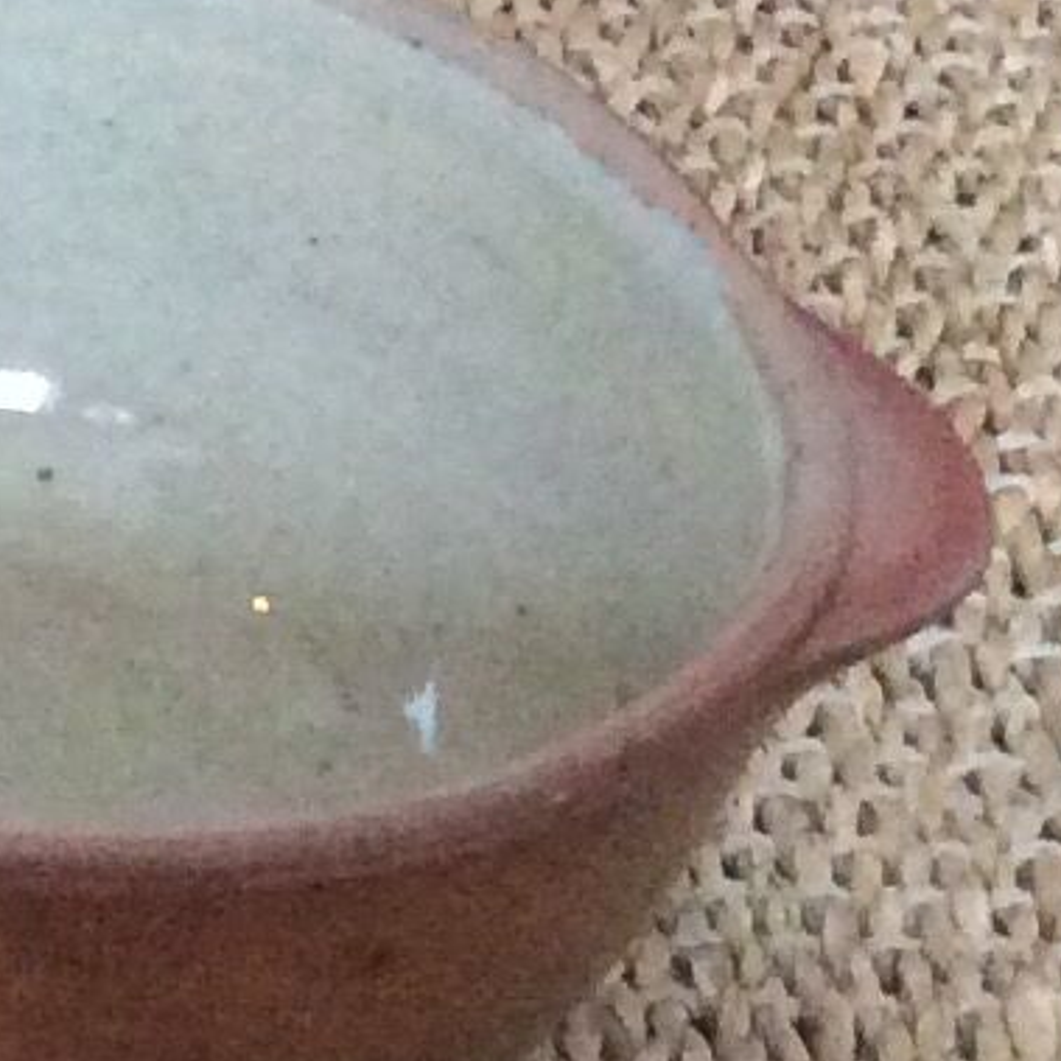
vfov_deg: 8.7
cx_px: -1321
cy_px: 1918
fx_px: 6693
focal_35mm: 193
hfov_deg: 8.4
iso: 320
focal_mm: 3.3
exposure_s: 1/25
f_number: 2.4
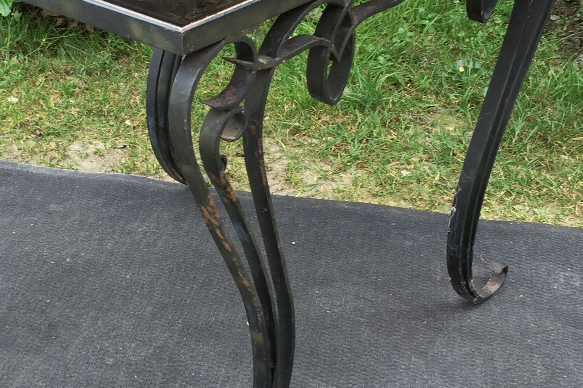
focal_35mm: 66
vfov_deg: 20.6
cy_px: 166
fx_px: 1069
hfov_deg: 30.4
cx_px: 208
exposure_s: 1/100
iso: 32
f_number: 2.2
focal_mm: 4.15
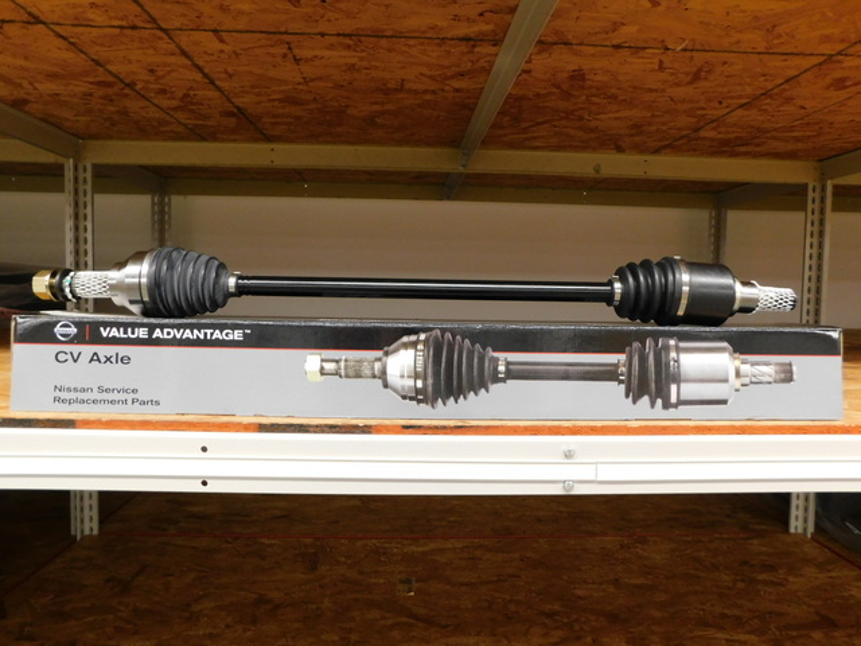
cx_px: 430
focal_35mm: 23
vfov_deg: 58.9
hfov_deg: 73.9
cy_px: 323
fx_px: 572
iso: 280
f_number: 3
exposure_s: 1/30
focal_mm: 4
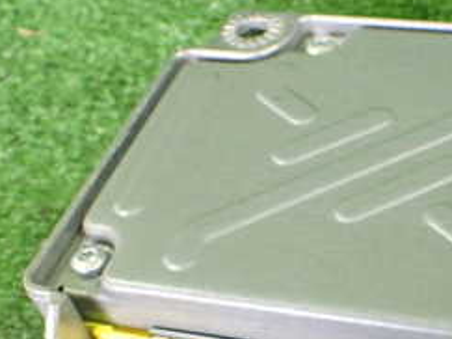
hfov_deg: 25.7
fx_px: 966
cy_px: 285
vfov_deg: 19.6
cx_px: 391
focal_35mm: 74
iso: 800
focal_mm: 5.4
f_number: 2.3
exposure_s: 1/50
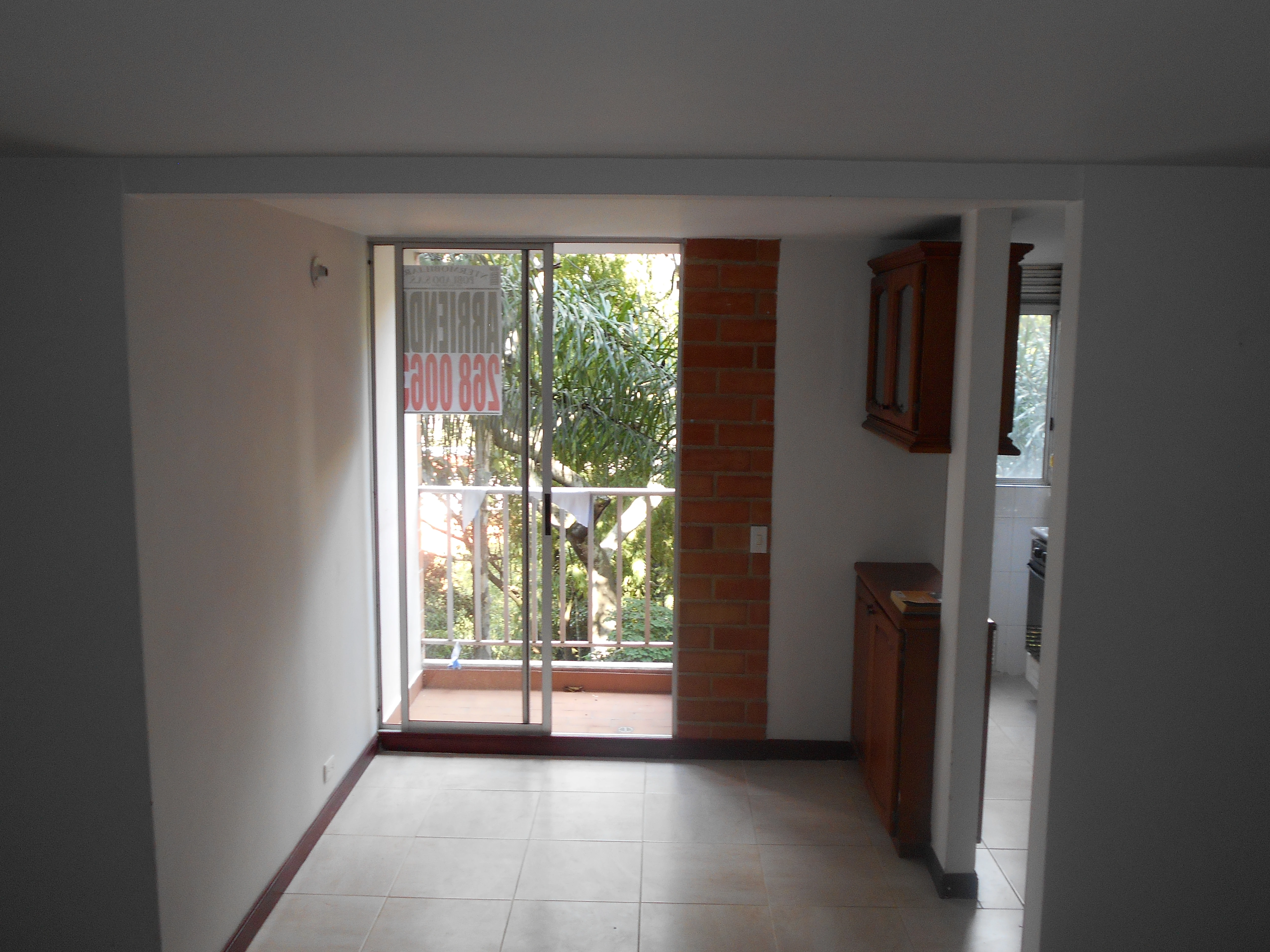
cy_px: 476
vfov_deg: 46.8
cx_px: 635
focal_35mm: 30
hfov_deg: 60.0
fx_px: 1101
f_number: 3.4
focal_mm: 5.1
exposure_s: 1/30
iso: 140
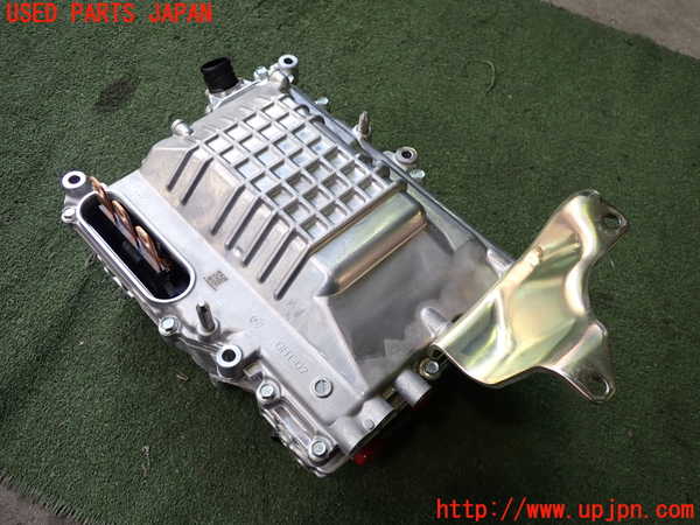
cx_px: 350
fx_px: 607
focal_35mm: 30
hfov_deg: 60.0
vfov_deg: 46.8
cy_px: 262
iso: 160
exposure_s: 1/125
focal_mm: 5.4
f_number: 2.3
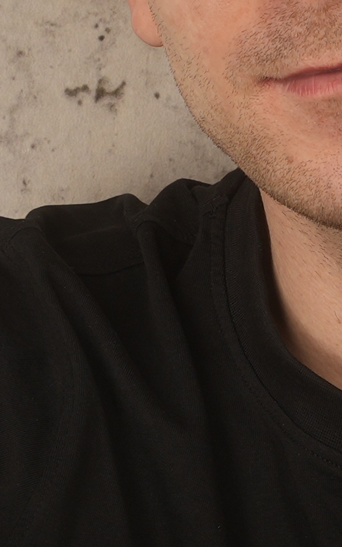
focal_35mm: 267
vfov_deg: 7.9
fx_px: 3980
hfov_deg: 4.9
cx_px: 397
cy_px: 329
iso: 100
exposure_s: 1/200
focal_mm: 53
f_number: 7.1
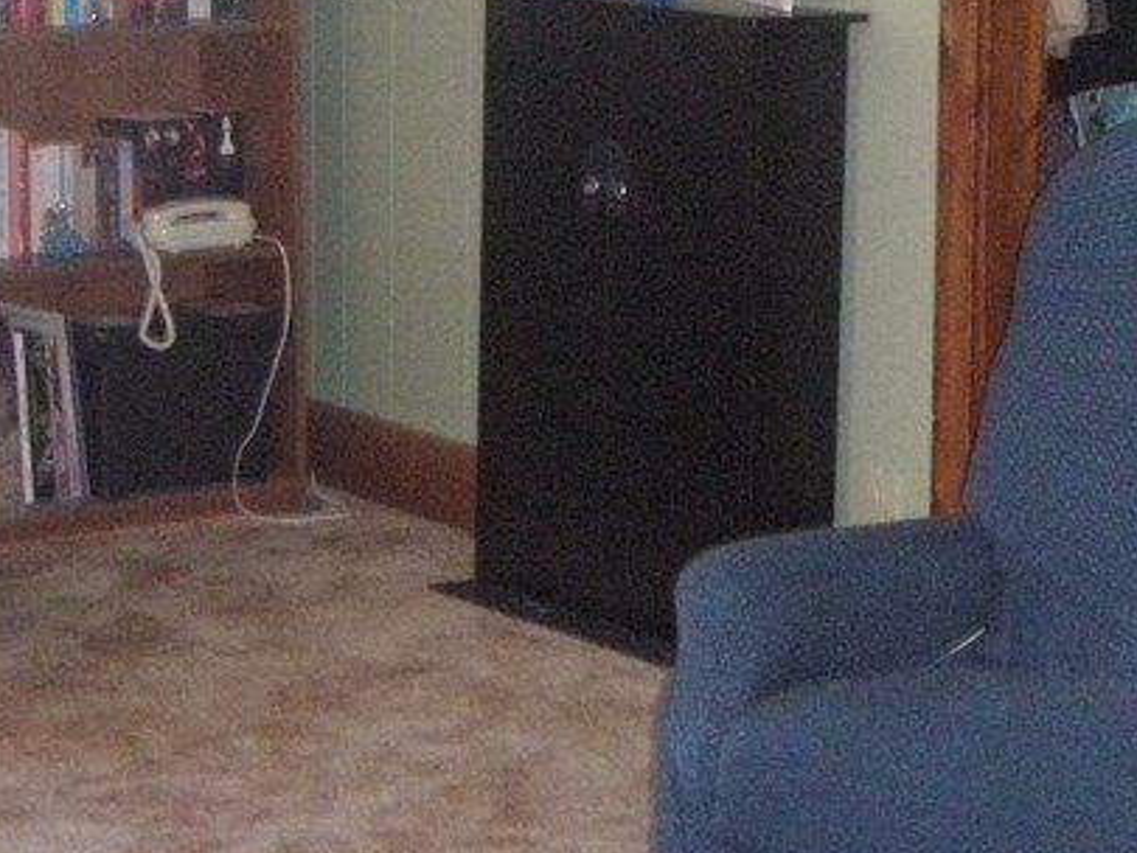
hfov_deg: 15.0
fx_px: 4238
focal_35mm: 129
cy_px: 188
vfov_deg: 11.5
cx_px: 1140
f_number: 4
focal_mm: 9.13
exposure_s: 1/40
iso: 800
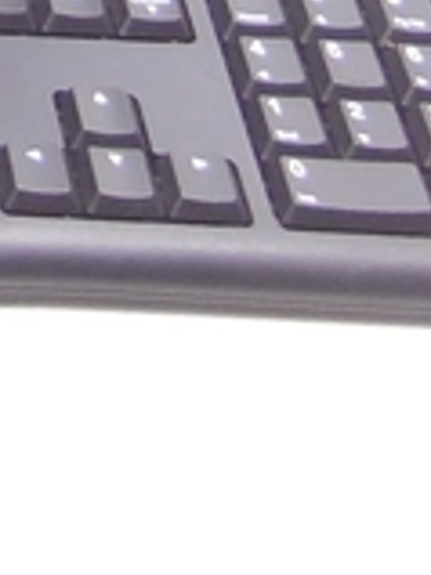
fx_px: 2676
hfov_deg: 8.0
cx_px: -837
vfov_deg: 10.7
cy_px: -767
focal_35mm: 161
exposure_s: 1/30
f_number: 3.1
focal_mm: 4.5
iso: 140
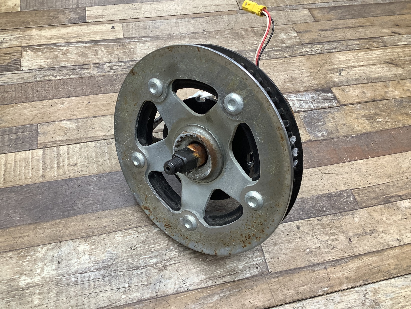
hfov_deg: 58.3
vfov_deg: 45.5
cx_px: 206
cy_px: 154
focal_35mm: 31
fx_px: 368
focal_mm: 3.3
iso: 125
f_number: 2.4
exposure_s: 1/60
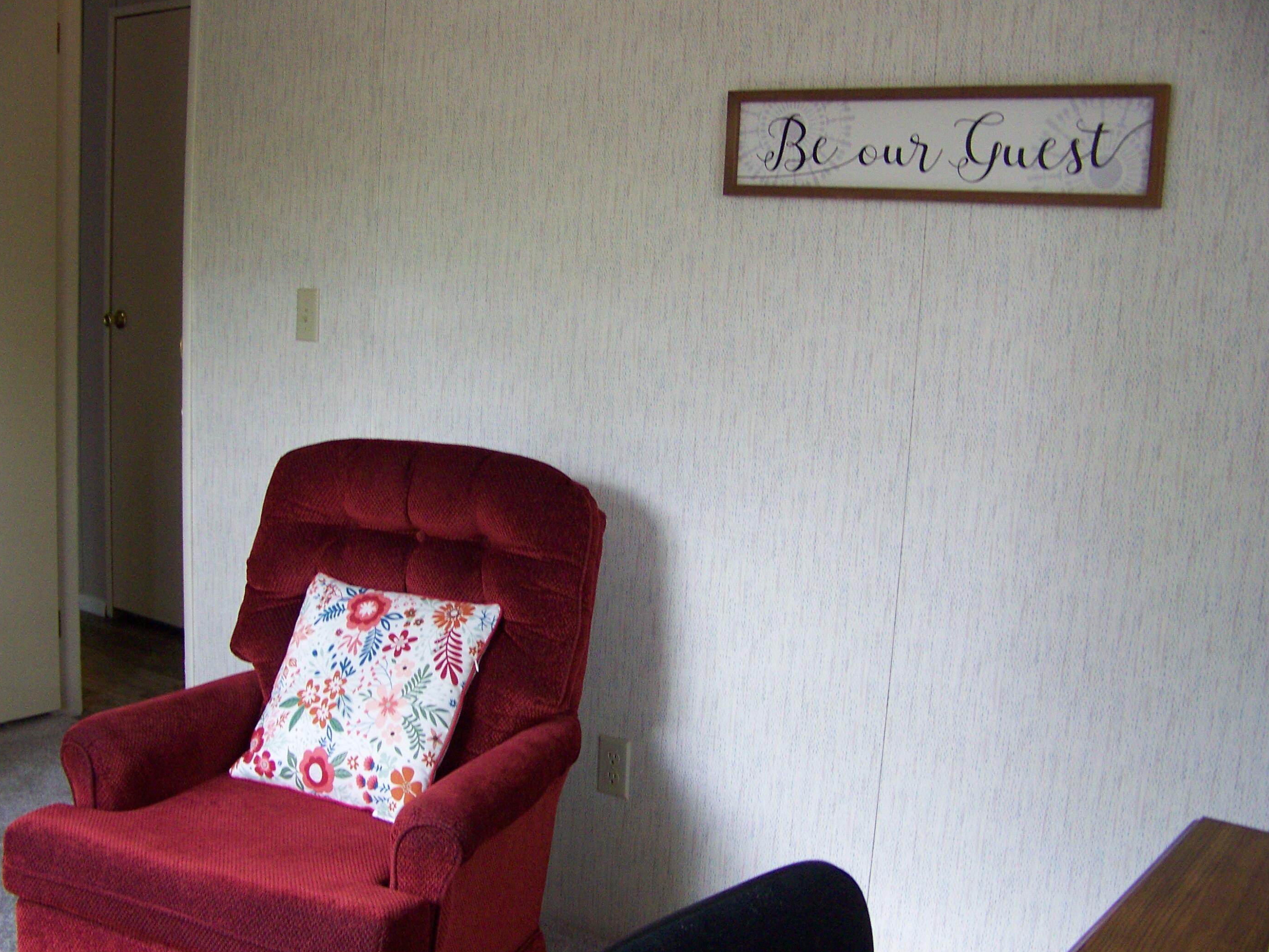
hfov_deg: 47.8
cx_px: 587
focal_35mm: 39
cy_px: 504
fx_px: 1430
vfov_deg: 36.8
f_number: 2.8
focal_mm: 5.85
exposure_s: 1/30
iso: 160
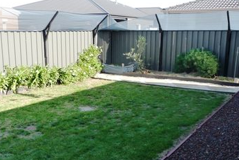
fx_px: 252
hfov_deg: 50.7
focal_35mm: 38
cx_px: 120
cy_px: 83
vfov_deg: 35.1
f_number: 3.3
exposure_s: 1/320
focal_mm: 4.7
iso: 160
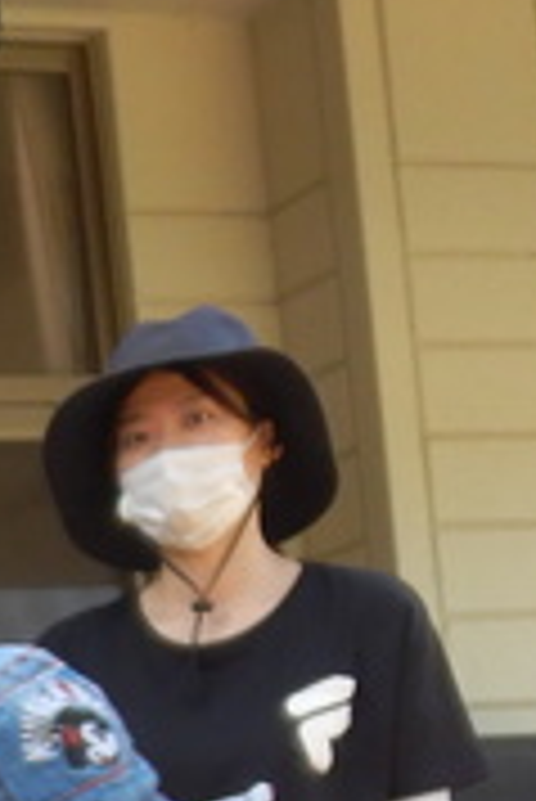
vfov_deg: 13.2
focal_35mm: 140
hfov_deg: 9.1
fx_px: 3120
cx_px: -604
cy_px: 1436
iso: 125
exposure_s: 1/250
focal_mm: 4.3
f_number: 2.8
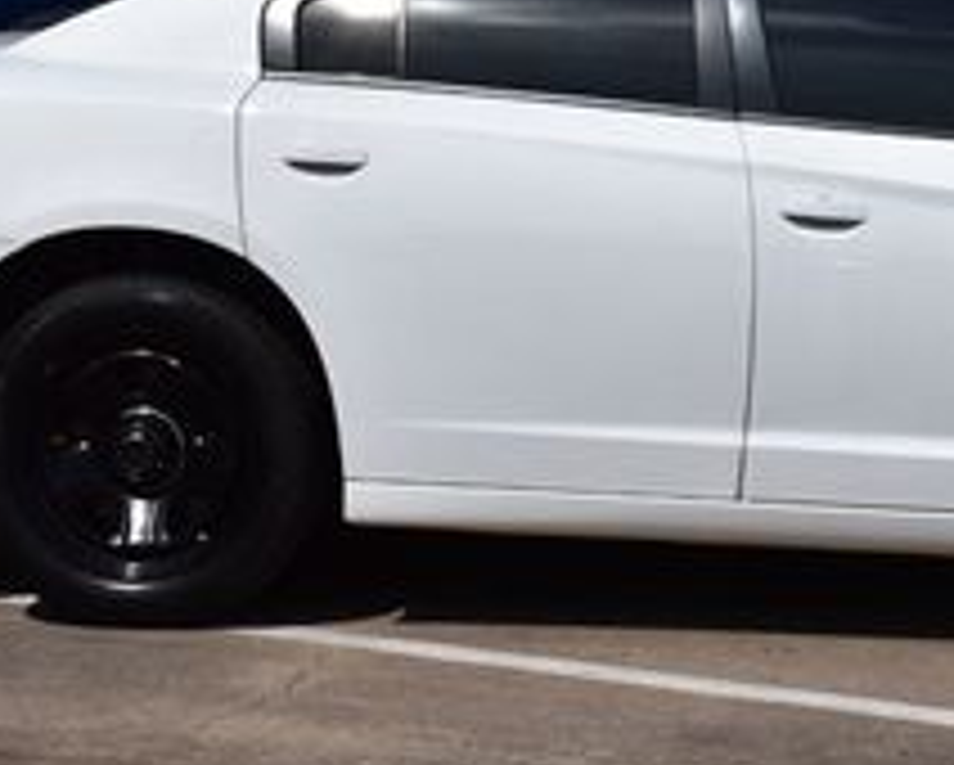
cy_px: 94
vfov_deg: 10.1
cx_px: 837
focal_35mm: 153
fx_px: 4324
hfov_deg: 12.5
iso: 200
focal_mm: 36
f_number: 11
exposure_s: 1/640
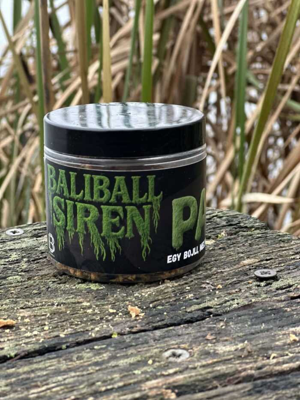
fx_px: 890
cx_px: 150
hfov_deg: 19.1
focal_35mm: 77
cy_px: 200
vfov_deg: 25.3
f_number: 2.8
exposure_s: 1/121
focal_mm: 9
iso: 200
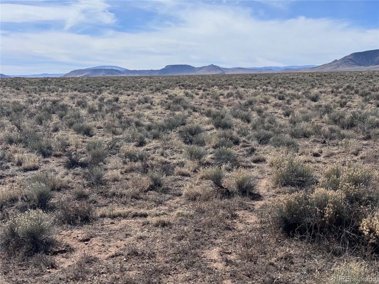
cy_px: 142
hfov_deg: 39.7
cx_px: 190
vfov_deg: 30.3
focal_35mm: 48
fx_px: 526
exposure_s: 1/7092
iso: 64
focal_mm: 6.76
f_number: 1.78
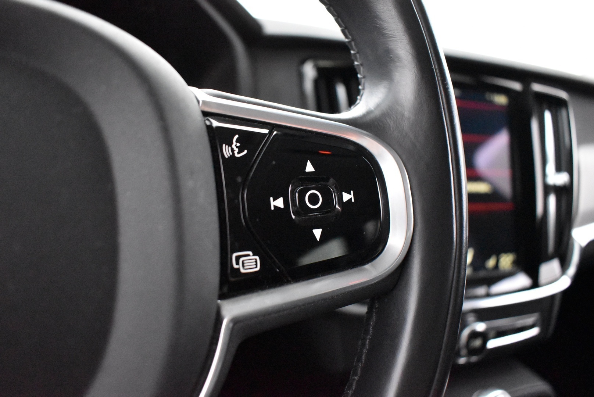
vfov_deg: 48.0
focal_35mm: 27
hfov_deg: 67.3
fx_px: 446
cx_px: 297
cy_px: 198
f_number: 3.5
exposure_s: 1/30
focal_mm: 18
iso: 10000
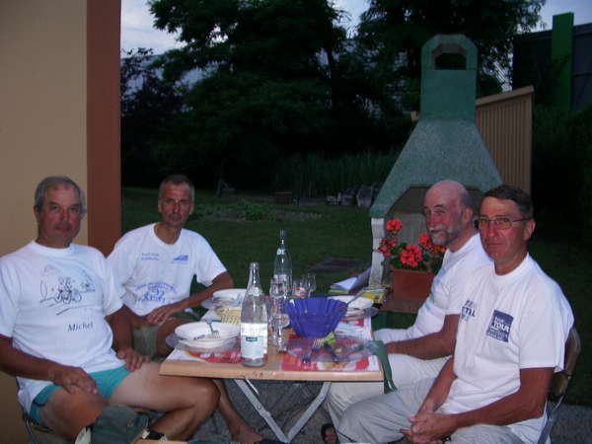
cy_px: 222
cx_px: 296
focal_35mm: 35
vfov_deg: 40.7
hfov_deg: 52.6
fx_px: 599
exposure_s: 1/40
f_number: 2.6
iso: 50
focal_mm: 5.8
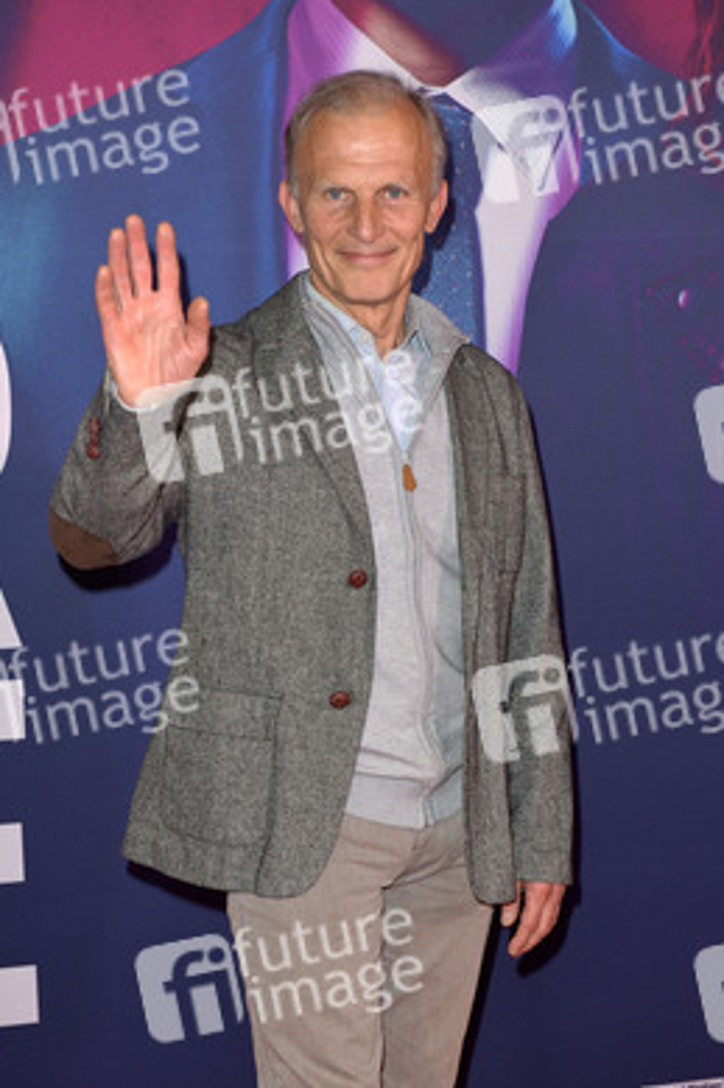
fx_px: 2174
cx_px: 361
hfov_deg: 18.9
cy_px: 557
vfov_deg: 28.1
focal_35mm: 72
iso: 800
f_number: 5.6
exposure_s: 1/200
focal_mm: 70
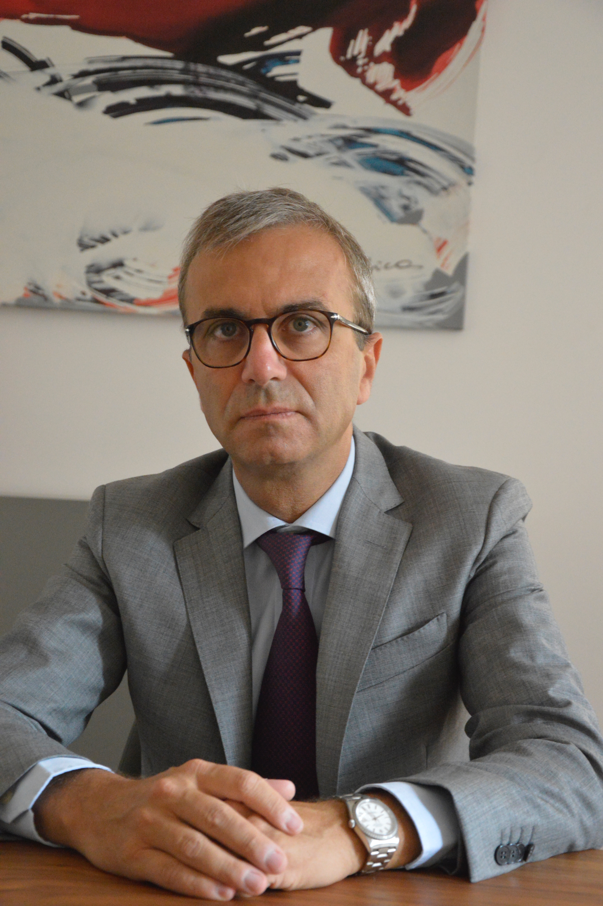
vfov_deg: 29.9
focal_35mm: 68
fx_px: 1699
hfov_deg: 20.1
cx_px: 302
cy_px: 453
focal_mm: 45
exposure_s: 1/30
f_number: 4.8
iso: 3200
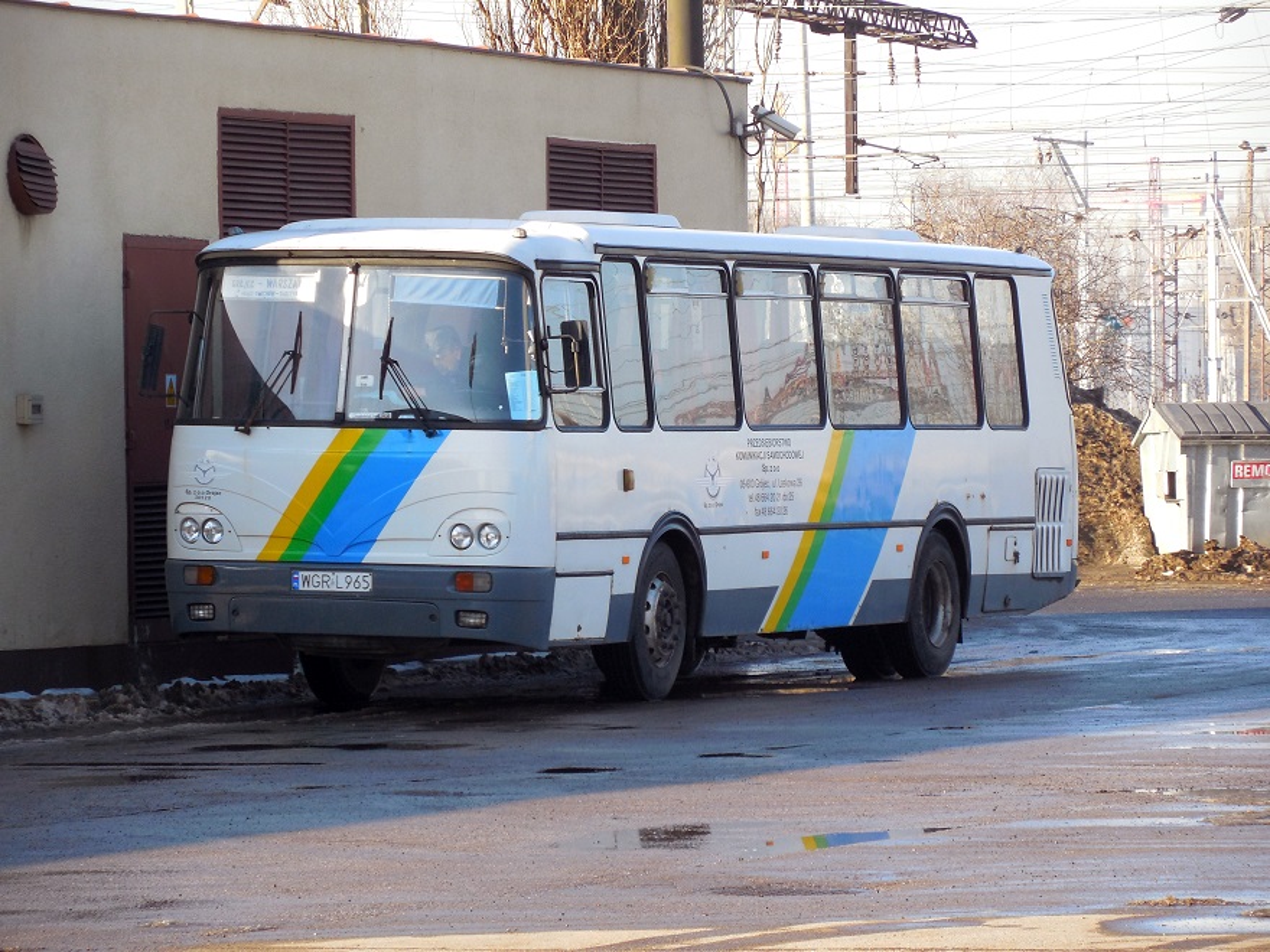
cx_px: 635
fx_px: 7851
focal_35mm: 214
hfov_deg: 9.2
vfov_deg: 6.9
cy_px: 476
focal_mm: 38.6
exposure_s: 1/160
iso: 125
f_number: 5.1
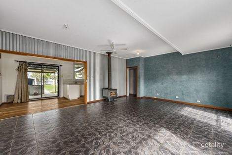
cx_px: 116
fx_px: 90
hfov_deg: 104.3
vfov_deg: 81.2
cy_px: 78
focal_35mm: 14
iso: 125
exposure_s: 1/8
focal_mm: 14
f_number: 11
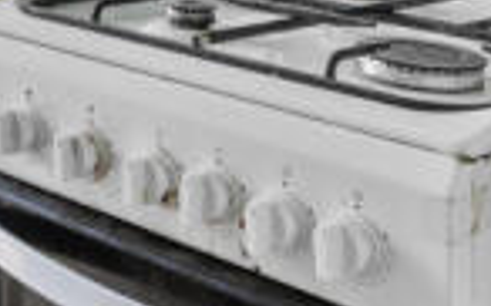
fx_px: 1337
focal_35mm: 100
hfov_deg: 19.2
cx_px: -148
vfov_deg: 12.0
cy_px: -240
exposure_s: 1/2.5
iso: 200
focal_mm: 14
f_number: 16
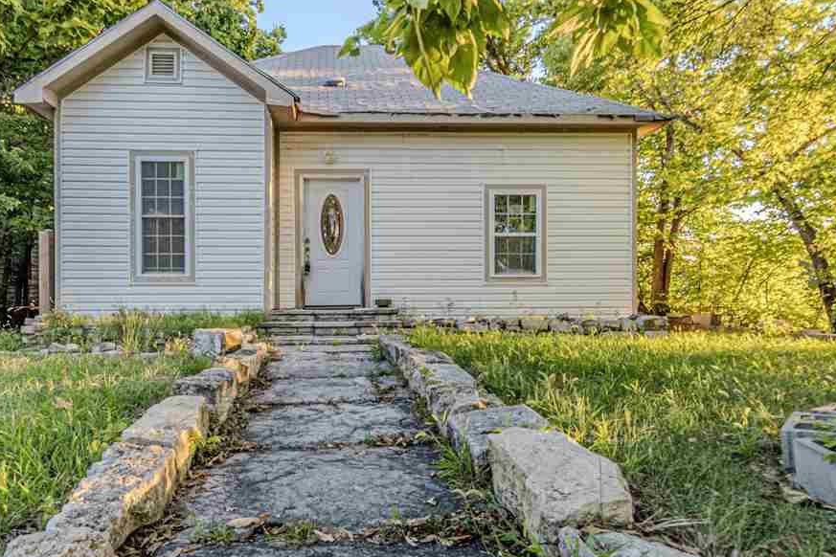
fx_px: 511
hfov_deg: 78.2
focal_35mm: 22
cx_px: 364
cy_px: 299
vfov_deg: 57.2
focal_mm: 10
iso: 250
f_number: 5
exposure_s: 1/125
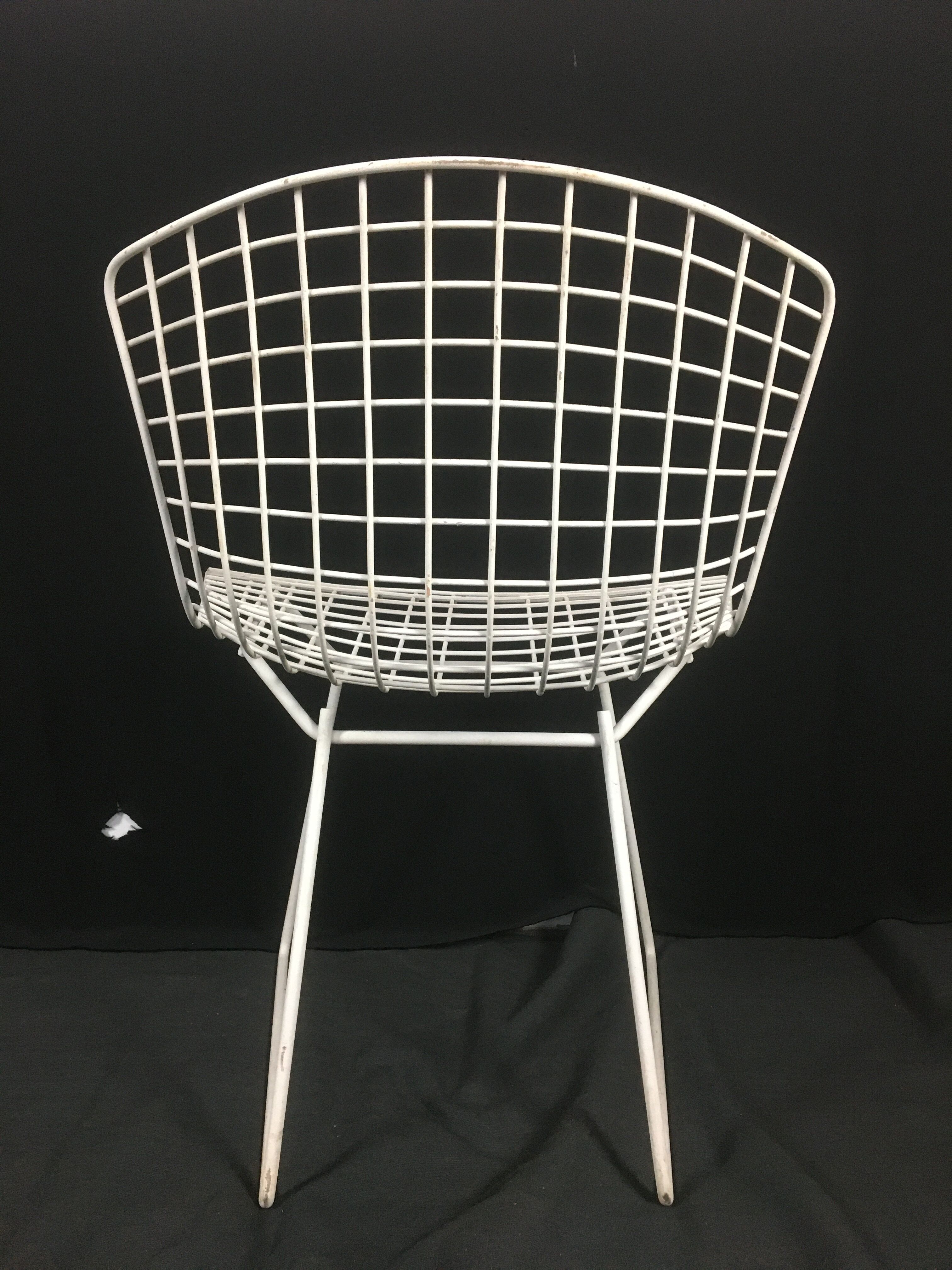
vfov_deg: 61.7
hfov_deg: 48.2
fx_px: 1063
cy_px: 635
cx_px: 476
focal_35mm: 29
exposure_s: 1/25
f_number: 2.2
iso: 200
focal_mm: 4.15
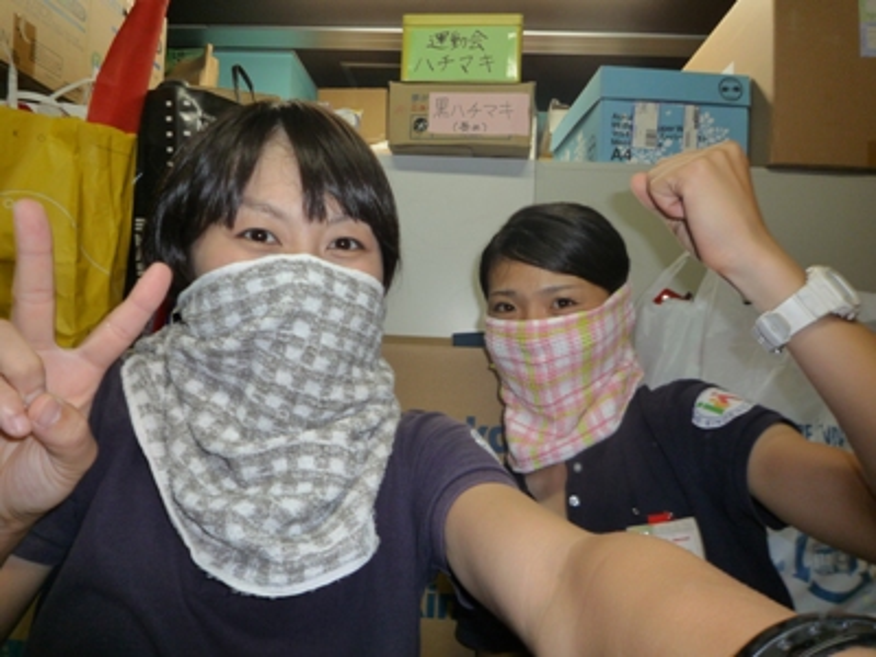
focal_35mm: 25
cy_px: 328
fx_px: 633
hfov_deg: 69.4
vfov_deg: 54.9
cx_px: 438
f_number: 4
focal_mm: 4.4
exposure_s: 1/30
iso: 160
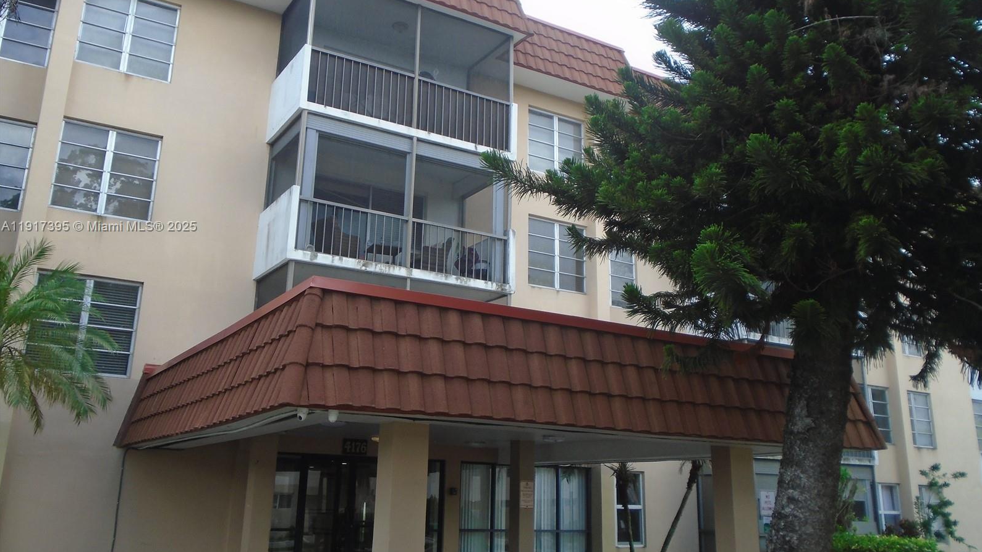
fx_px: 885
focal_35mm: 34
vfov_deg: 34.6
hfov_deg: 58.0
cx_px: 493
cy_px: 227
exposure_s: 1/250
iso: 100
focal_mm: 5.5
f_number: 3.5
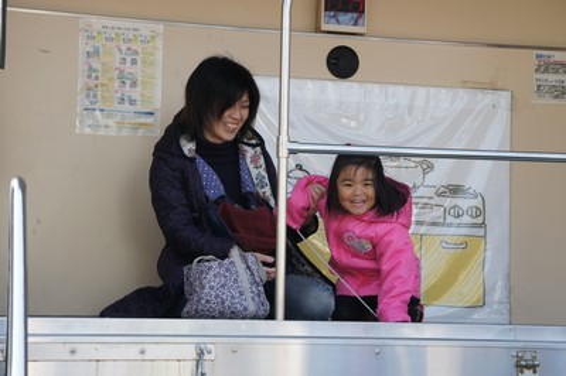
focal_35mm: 80
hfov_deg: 25.5
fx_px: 1249
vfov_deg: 17.1
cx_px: 283
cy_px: 188
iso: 200
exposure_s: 1/125
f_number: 6.3
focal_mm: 53
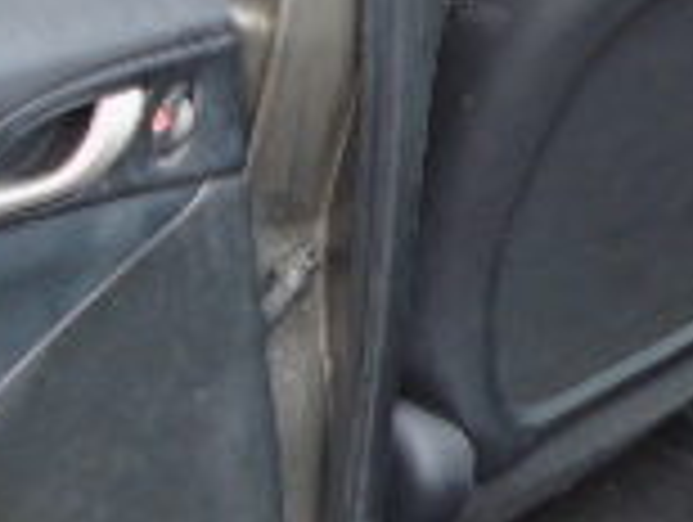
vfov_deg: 13.7
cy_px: 202
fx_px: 2165
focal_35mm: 108
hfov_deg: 16.9
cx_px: 945
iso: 100
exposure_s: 1/30
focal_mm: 4.6
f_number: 3.2
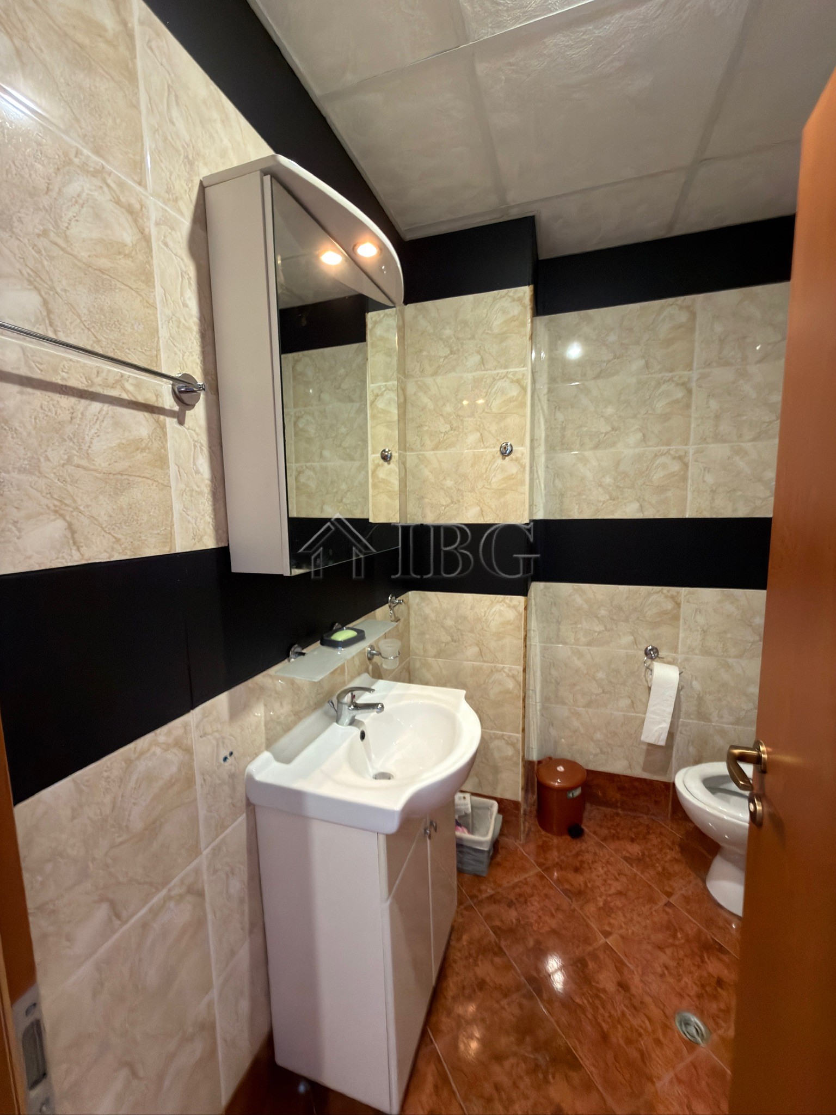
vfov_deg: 102.1
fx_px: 451
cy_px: 558
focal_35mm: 14
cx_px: 418
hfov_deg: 85.7
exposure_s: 1/26
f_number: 2.2
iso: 320
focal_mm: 2.22
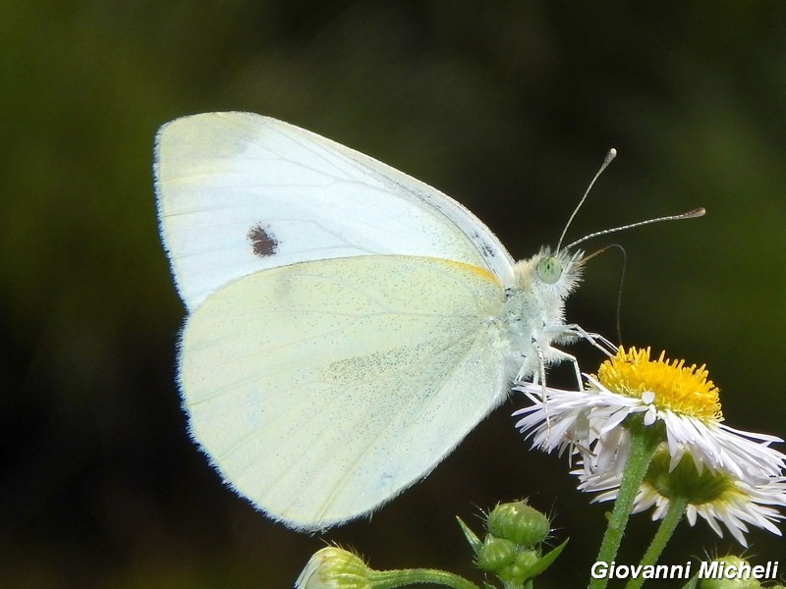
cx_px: 393
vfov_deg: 12.9
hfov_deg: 17.1
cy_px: 294
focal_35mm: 115
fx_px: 2611
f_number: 9.2
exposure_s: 1/640
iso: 125
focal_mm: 20.5
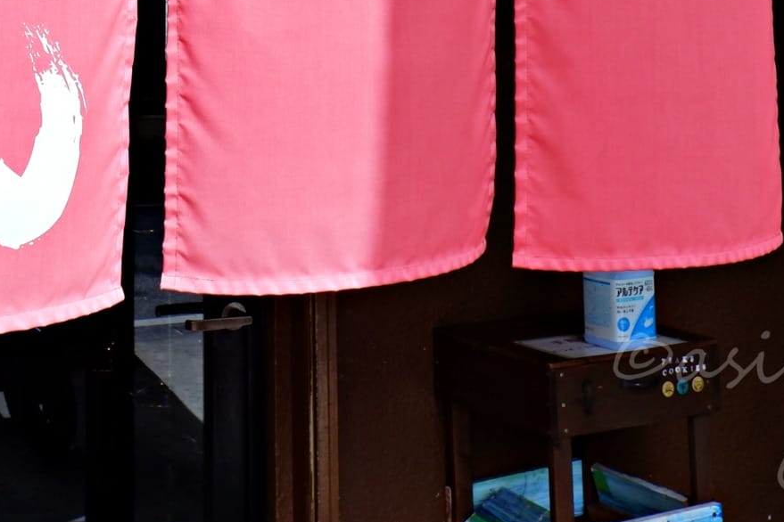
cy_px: -194
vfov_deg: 18.6
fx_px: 1459
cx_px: 282
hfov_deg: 29.9
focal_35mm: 67
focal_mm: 15
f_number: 7.1
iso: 200
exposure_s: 1/300
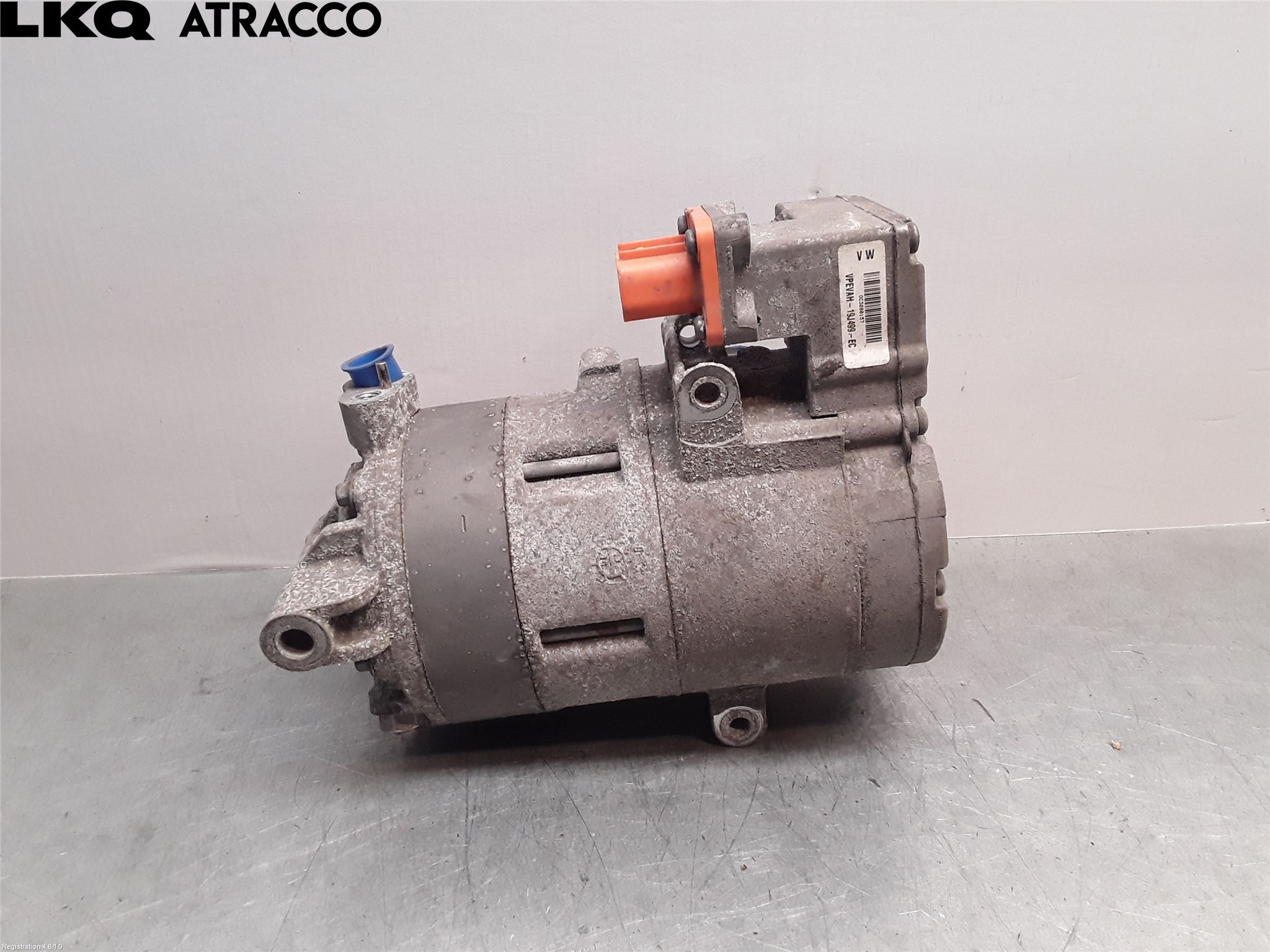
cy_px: 476
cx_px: 635
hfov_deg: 63.4
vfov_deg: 49.7
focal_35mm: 28
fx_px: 1027
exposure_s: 1/100
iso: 100
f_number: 1.9
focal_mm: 2.91
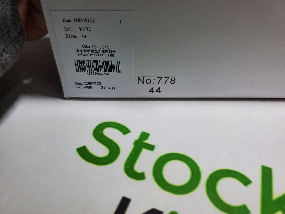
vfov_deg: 53.1
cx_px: 142
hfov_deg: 67.3
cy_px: 107
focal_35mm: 26
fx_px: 214
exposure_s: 1/332
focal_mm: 4.3
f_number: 1.5
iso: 50
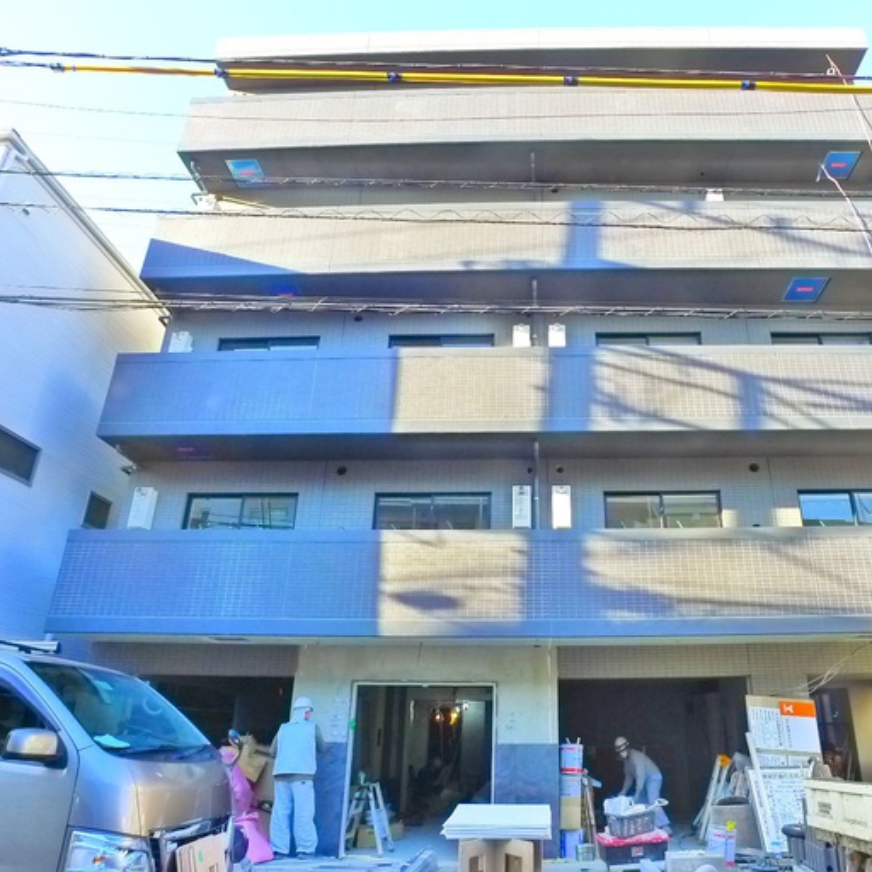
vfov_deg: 55.6
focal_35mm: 29
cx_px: 523
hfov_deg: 55.2
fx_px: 826
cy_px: 440
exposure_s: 1/160
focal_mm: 5.1
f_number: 2.8
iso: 400
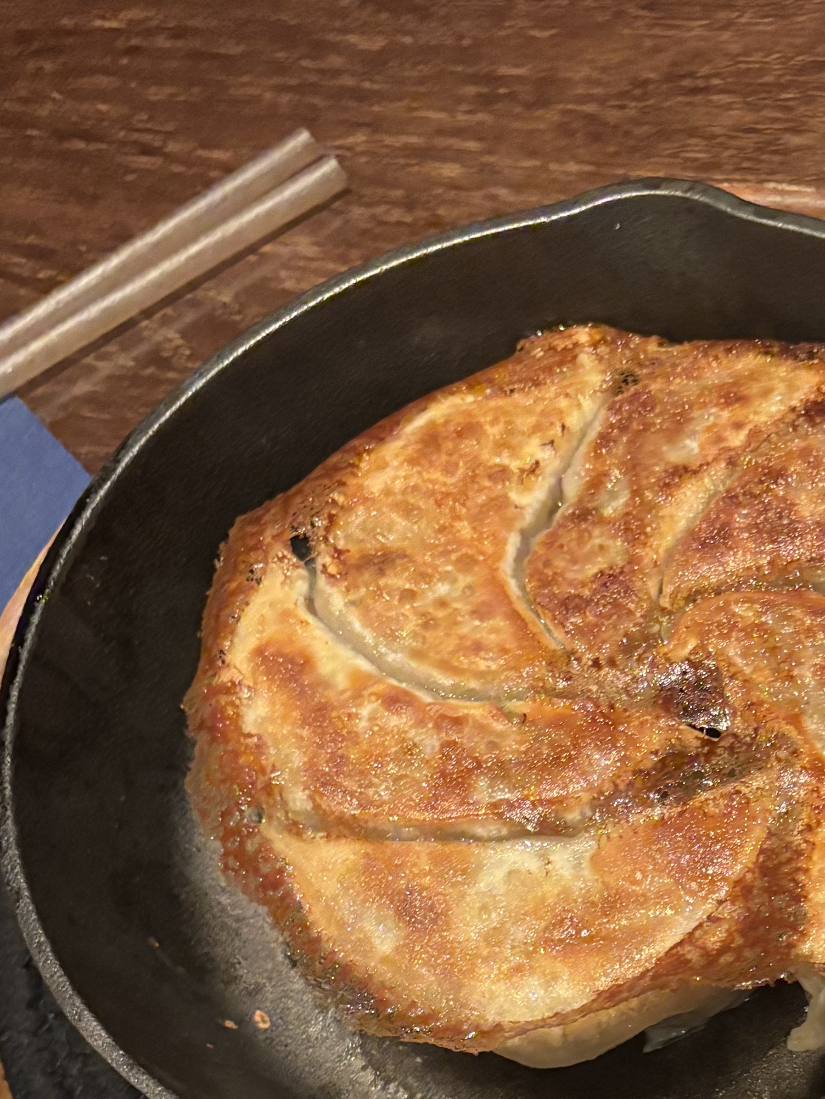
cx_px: 887
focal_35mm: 62
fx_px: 1970
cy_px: 1129
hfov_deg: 22.4
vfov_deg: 29.0
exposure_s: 1/30
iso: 500
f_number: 1.6
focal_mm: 5.96
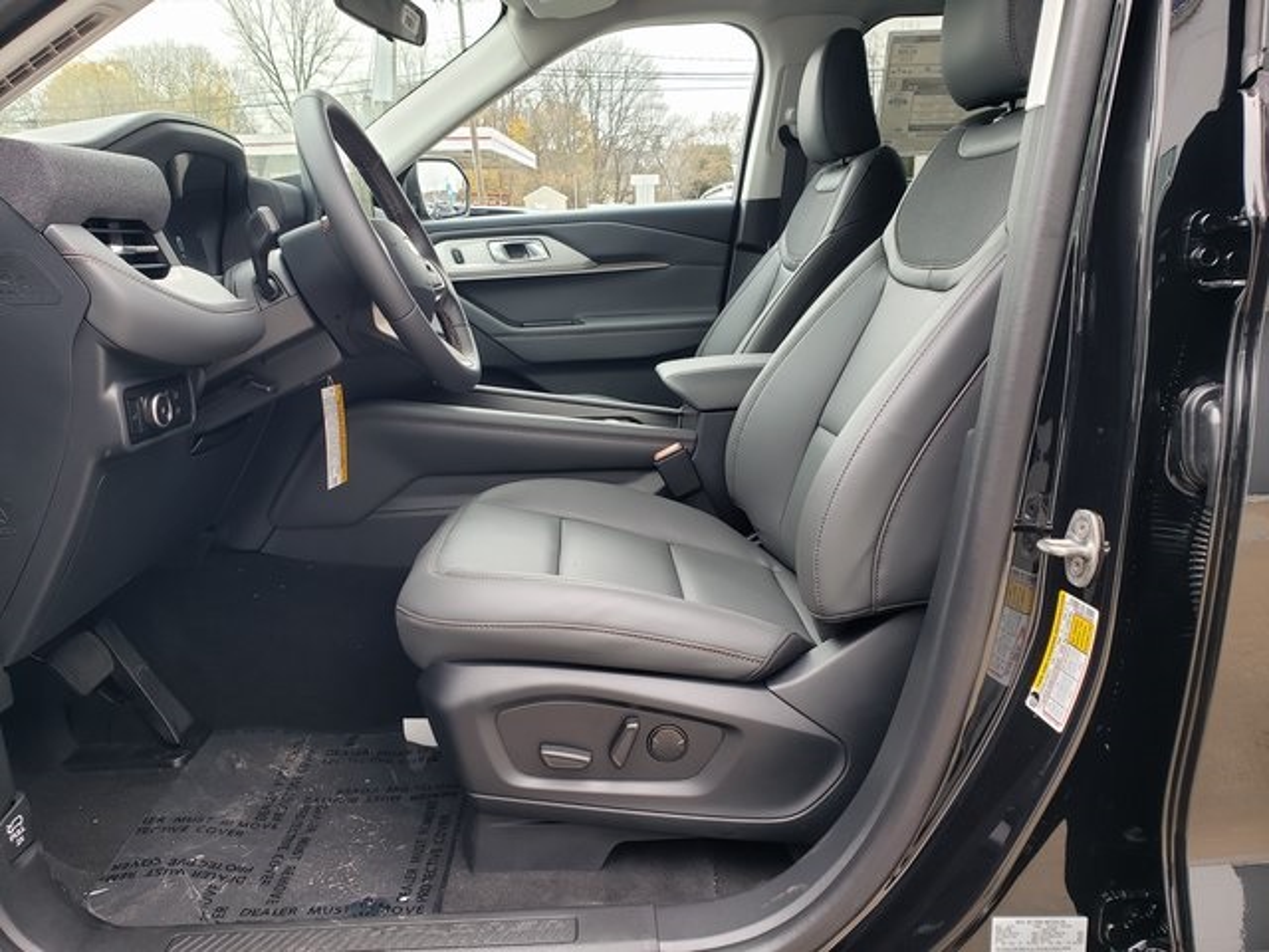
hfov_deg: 67.3
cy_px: 476
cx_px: 634
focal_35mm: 26
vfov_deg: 53.1
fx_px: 953
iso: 80
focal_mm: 4.3
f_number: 2.4
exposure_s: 1/45
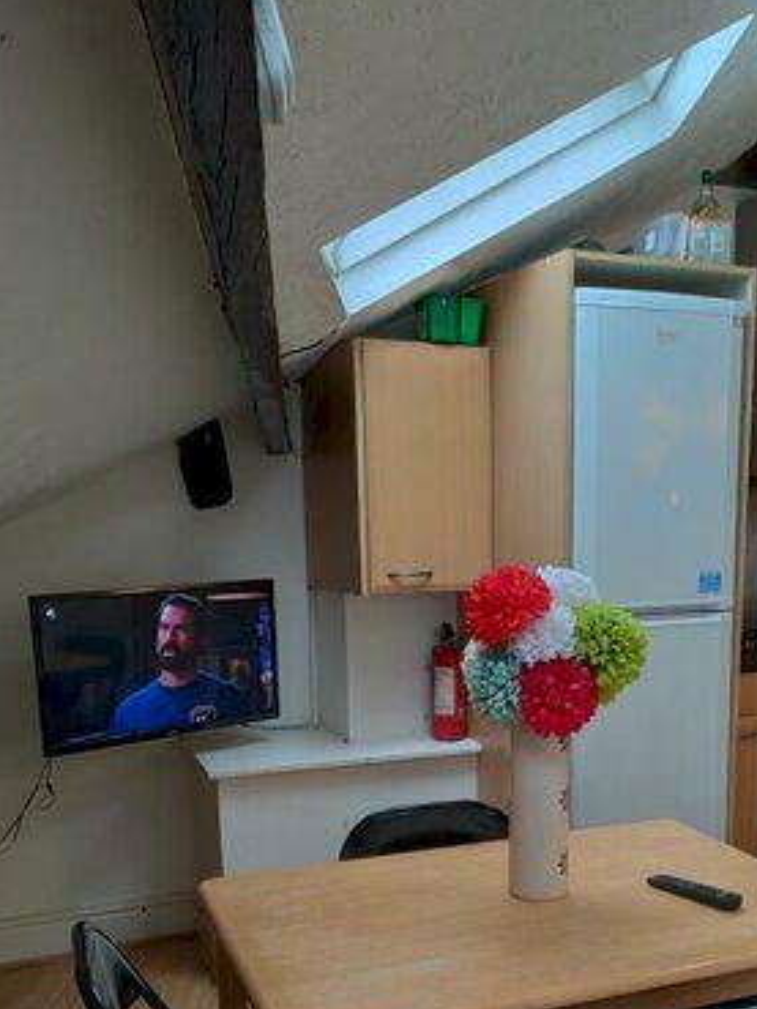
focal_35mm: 37
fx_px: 1078
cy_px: 704
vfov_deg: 48.9
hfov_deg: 38.2
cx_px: 514
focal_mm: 4.77
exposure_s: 1/33
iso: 409
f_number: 1.75
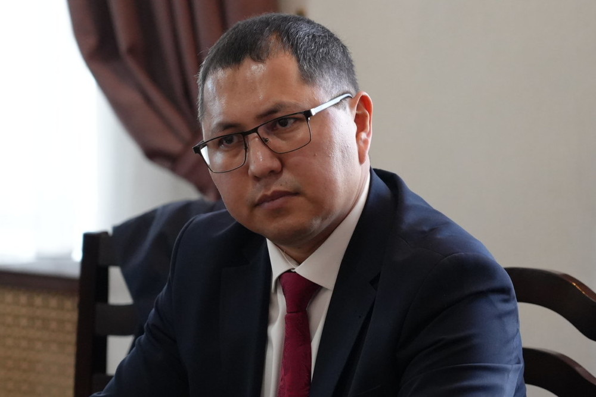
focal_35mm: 157
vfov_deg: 8.7
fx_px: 2599
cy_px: 198
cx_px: 298
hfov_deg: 13.1
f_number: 4
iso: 4000
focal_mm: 105
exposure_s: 1/125
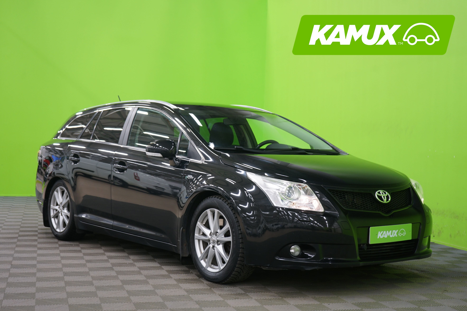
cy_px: 156
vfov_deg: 24.6
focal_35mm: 55
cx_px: 234
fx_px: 713
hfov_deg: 36.2
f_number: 5
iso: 400
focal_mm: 55
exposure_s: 1/6
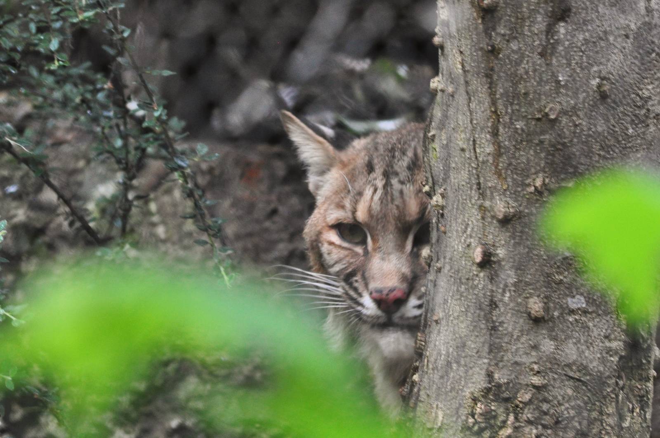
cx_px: 330
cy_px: 219
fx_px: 5356
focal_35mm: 292
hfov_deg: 7.1
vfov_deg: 4.7
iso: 800
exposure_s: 1/80
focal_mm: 195
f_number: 9
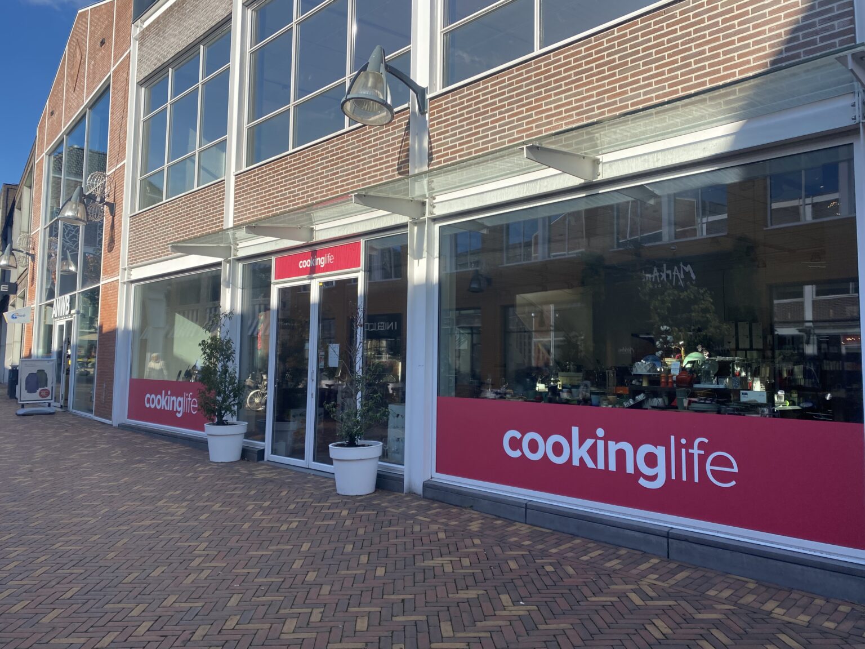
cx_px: 432
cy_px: 324
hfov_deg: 67.3
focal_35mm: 26
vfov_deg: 53.1
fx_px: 650
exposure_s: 1/1727
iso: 32
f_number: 1.8
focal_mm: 4.25
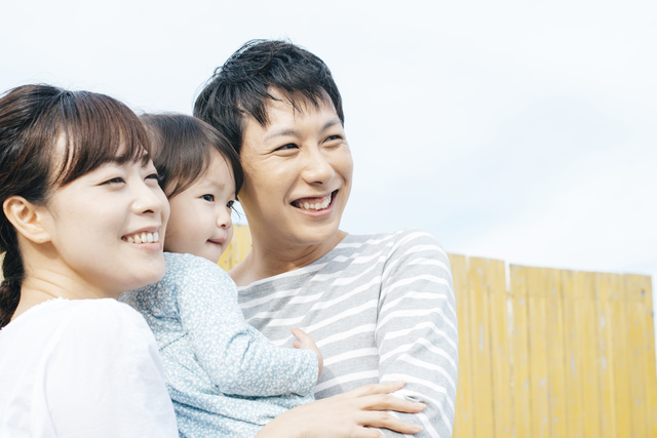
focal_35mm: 50
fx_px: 913
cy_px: 219
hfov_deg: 39.6
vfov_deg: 27.0
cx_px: 328
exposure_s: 1/200
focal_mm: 50
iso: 160
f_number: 6.3
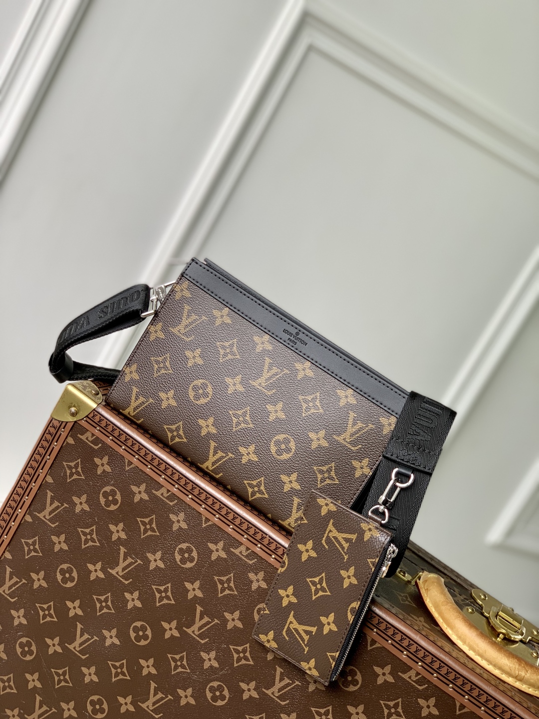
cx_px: 270
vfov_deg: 36.8
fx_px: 1080
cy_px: 360
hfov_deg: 28.0
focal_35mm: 52
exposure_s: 1/122
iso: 20
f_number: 2.4
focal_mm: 6
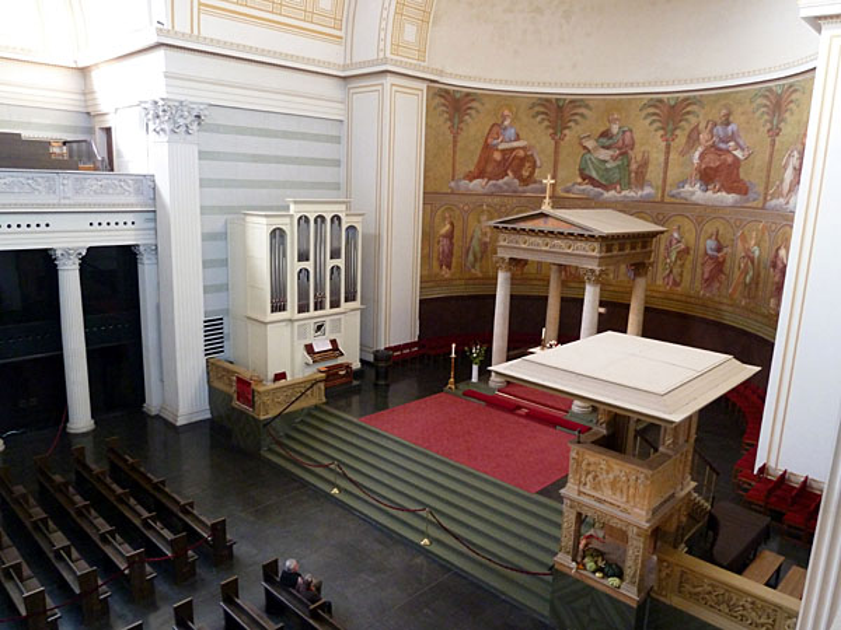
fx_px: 607
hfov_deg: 69.4
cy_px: 315
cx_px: 420
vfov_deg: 54.9
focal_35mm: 25
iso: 400
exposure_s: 1/15
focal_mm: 4.1
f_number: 3.3
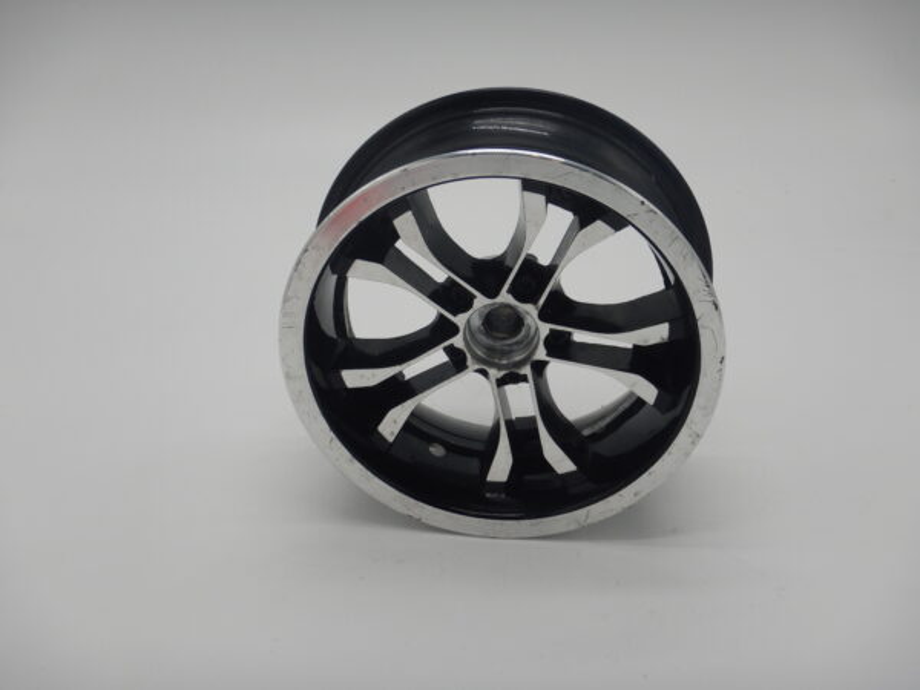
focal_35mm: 48
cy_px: 345
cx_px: 460
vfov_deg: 30.3
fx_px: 1276
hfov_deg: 39.7
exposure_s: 1/200
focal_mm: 8.5
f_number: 4.3
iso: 125
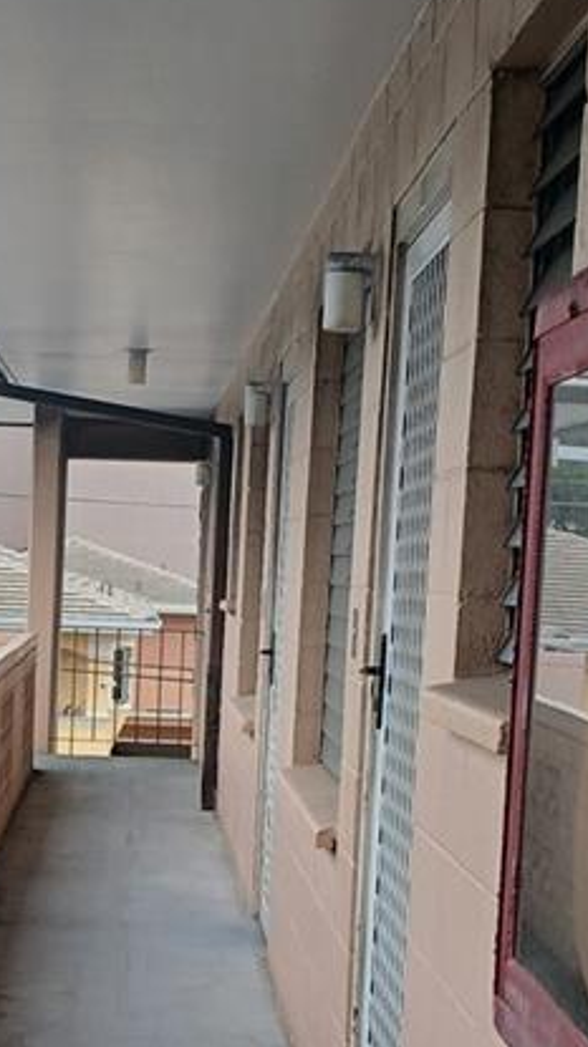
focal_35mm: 82
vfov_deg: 25.6
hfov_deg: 14.4
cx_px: -28
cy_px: 790
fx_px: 2276
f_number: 1.8
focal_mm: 3.98
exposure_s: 1/126
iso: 20
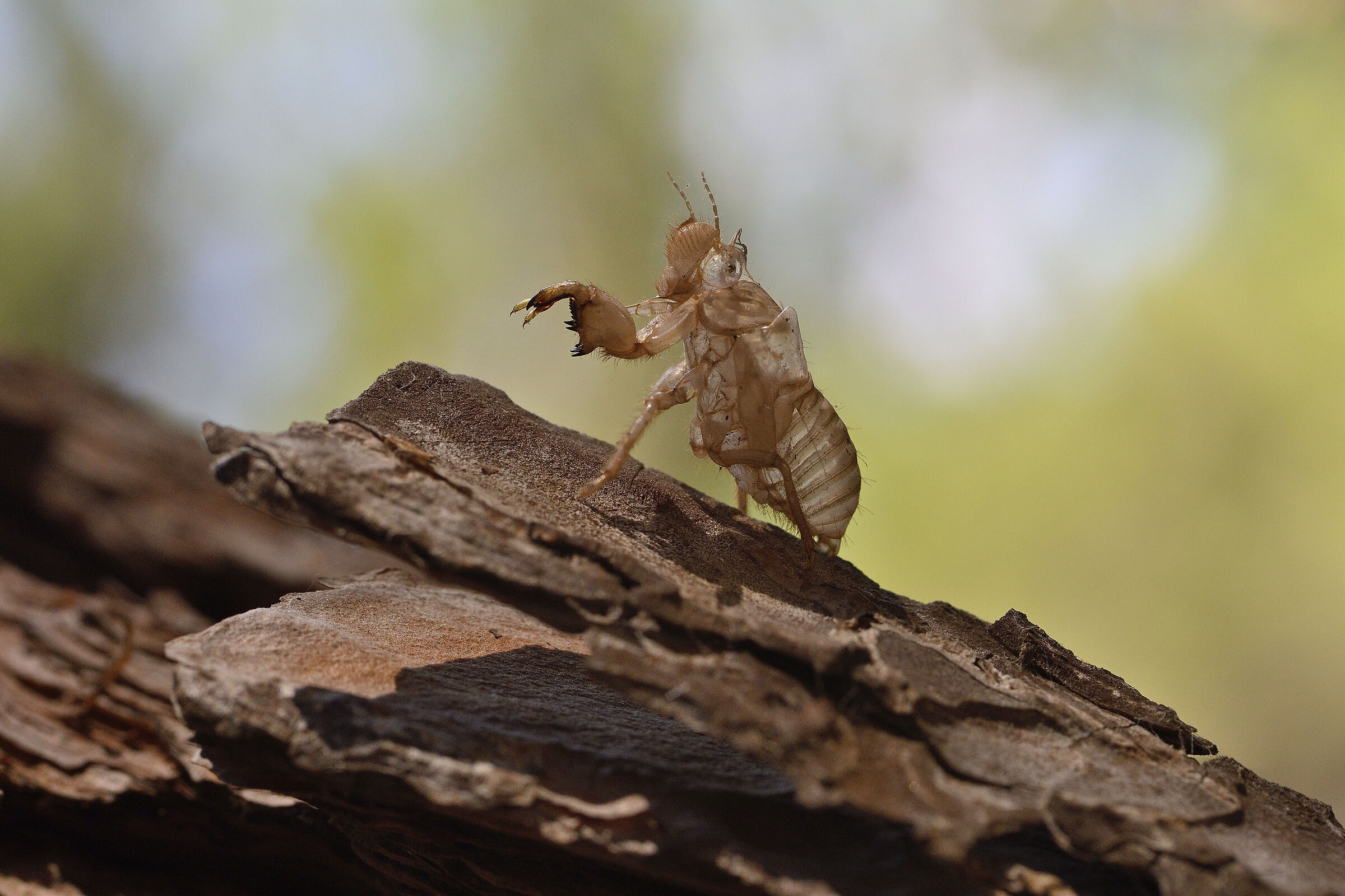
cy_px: 448
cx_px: 672
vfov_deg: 15.2
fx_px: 3362
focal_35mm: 90
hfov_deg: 22.6
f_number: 10
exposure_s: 1/320
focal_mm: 60
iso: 400
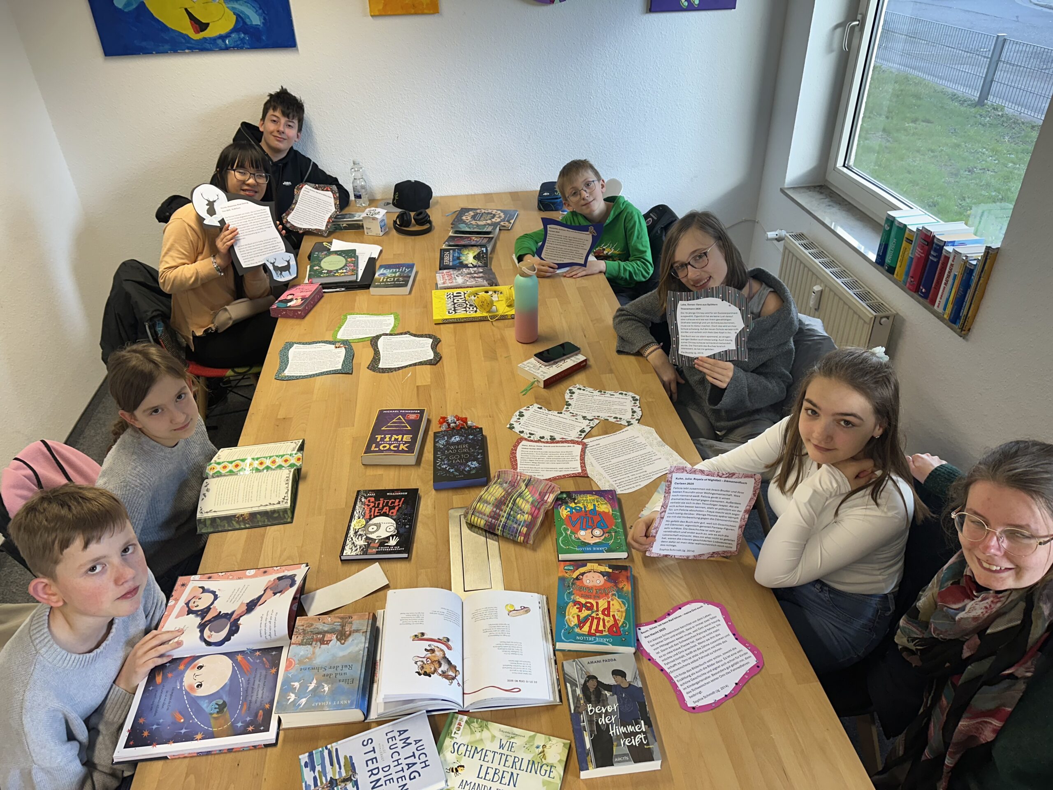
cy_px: 395
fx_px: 730
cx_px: 526
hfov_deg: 71.6
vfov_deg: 56.8
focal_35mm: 24
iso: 100
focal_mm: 6.86
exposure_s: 1/100
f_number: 1.78
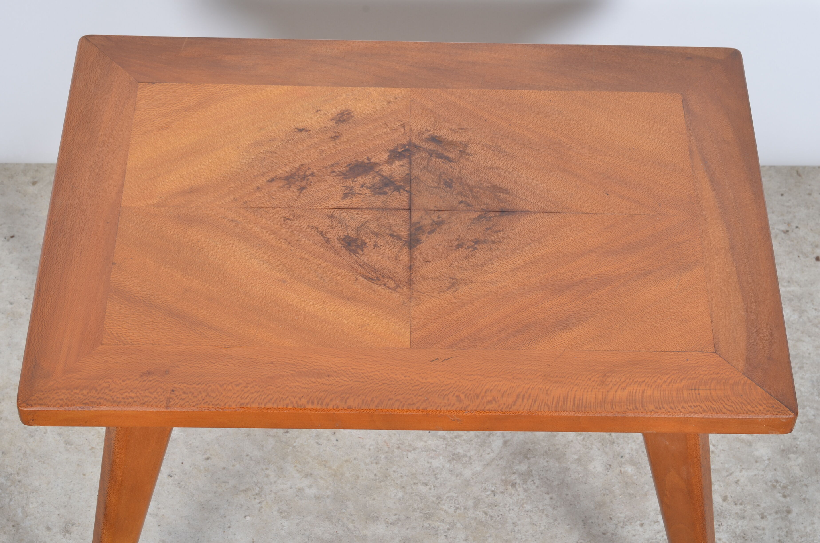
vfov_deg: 18.1
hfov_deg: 27.0
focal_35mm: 75
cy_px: 272
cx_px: 410
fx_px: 1705
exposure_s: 1/125
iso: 100
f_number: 11
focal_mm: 50
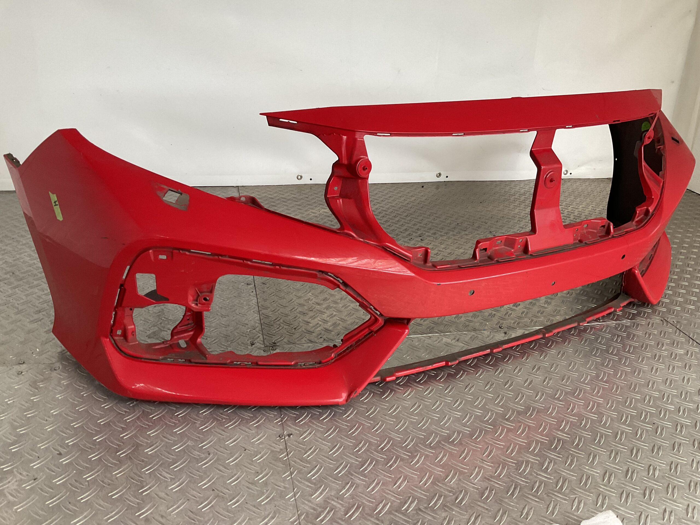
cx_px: 350
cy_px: 262
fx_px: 586
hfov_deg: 61.7
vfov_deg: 48.2
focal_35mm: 29
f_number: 1.8
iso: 80
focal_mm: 3
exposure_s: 1/60
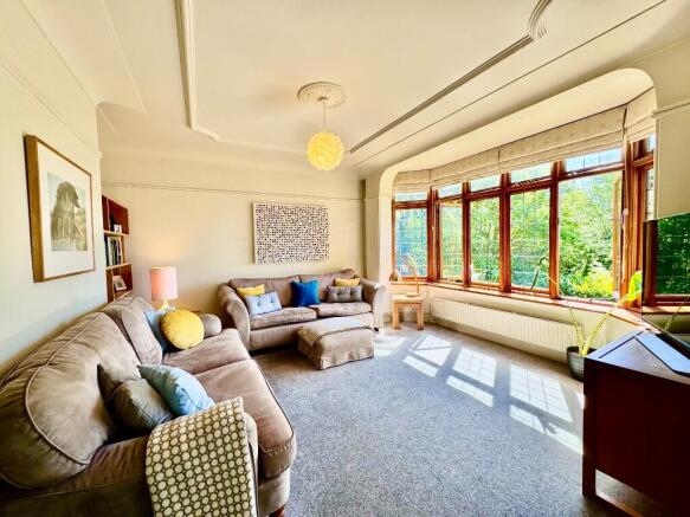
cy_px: 258
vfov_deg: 85.7
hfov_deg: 102.1
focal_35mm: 14
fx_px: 279
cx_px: 345
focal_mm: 2.22
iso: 40
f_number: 2.2
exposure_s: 1/103
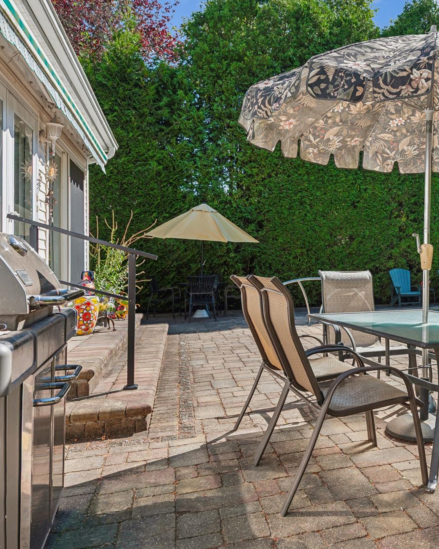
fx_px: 487
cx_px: 374
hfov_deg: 45.1
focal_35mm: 30
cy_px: 273
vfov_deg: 58.8
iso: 200
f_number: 8
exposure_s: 1/400
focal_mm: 21
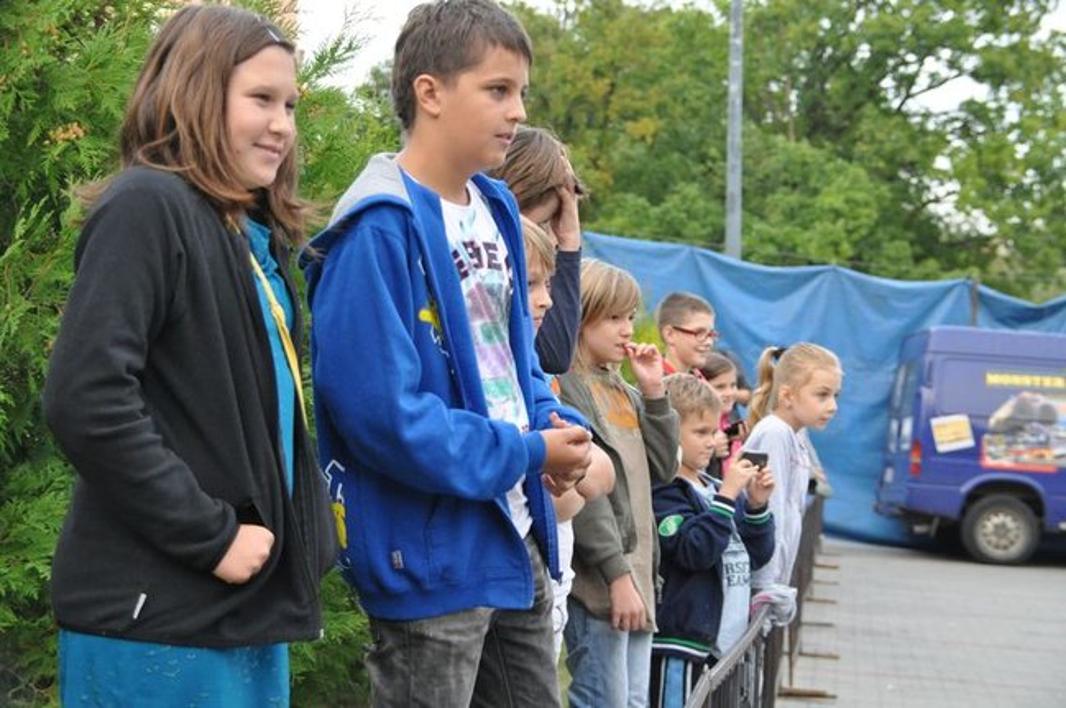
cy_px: 354
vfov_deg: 17.4
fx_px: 2307
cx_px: 533
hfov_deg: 26.0
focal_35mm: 78
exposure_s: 1/250
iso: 2000
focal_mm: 52
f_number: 4.8
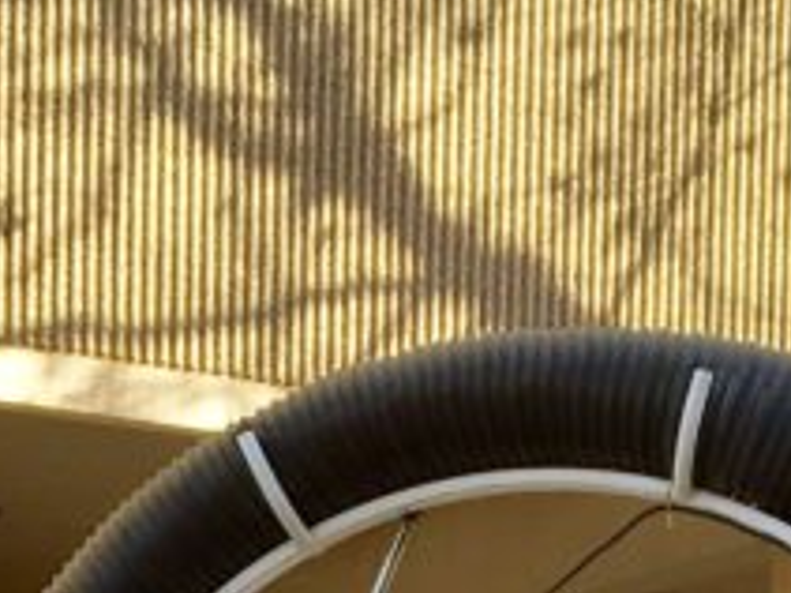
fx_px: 3220
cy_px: 1197
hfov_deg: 14.0
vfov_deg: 9.8
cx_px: 221
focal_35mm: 141
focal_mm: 4.15
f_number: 2.2
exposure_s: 1/493
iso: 25
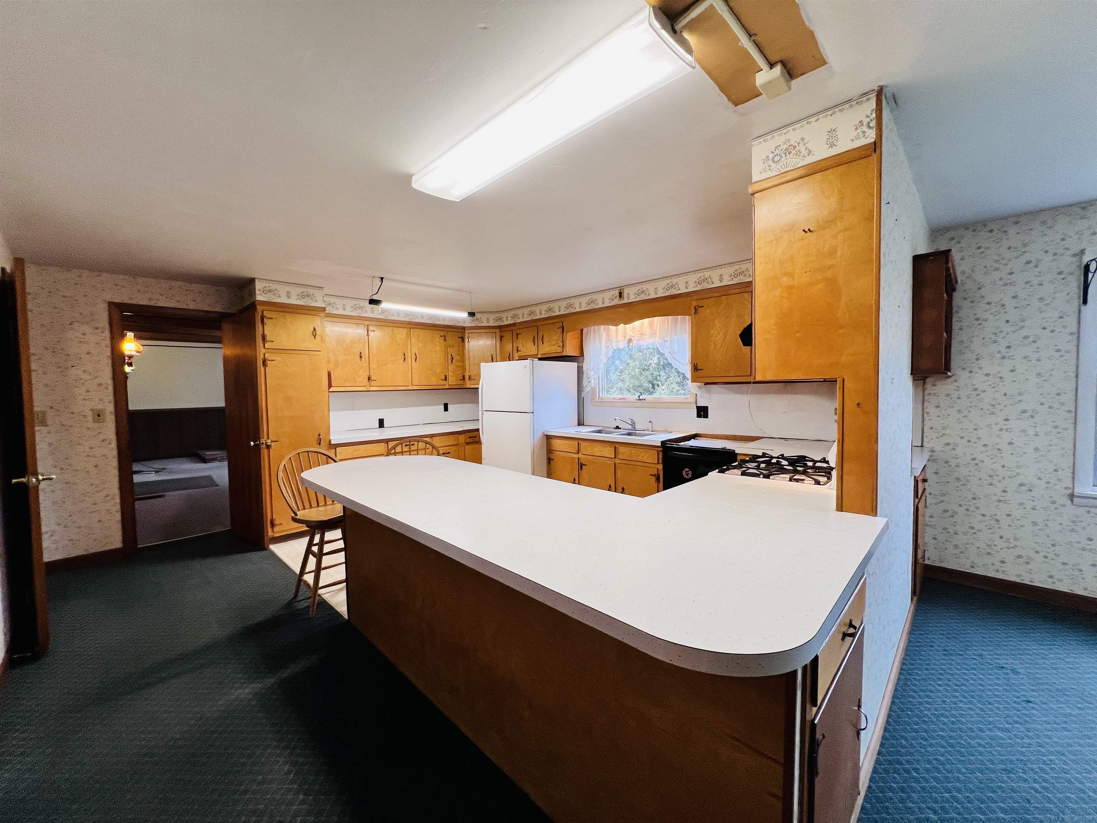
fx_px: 412
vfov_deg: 89.9
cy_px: 412
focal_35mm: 13
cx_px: 548
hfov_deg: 106.2
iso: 100
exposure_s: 1/120
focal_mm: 1.57
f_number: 1.8
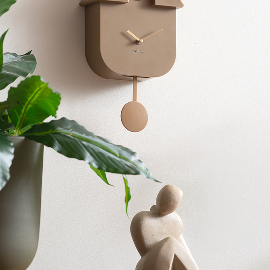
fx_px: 1527
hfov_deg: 10.1
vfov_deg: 10.1
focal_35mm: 173
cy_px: 126
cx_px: 135
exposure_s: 1/100
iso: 160
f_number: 6.3
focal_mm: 135
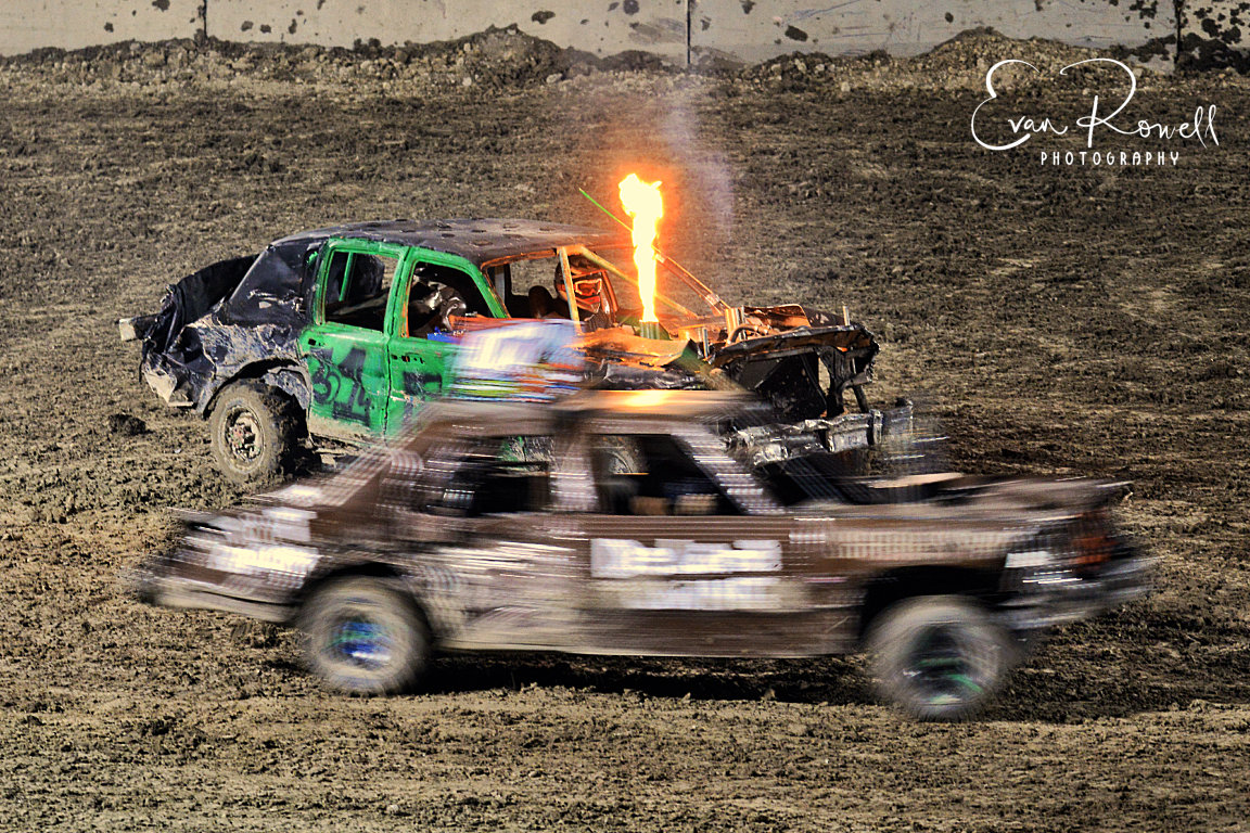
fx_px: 6944
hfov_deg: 10.3
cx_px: 625
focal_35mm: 200
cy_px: 416
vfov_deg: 6.9
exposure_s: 1/25
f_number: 5.6
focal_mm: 200
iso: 2500
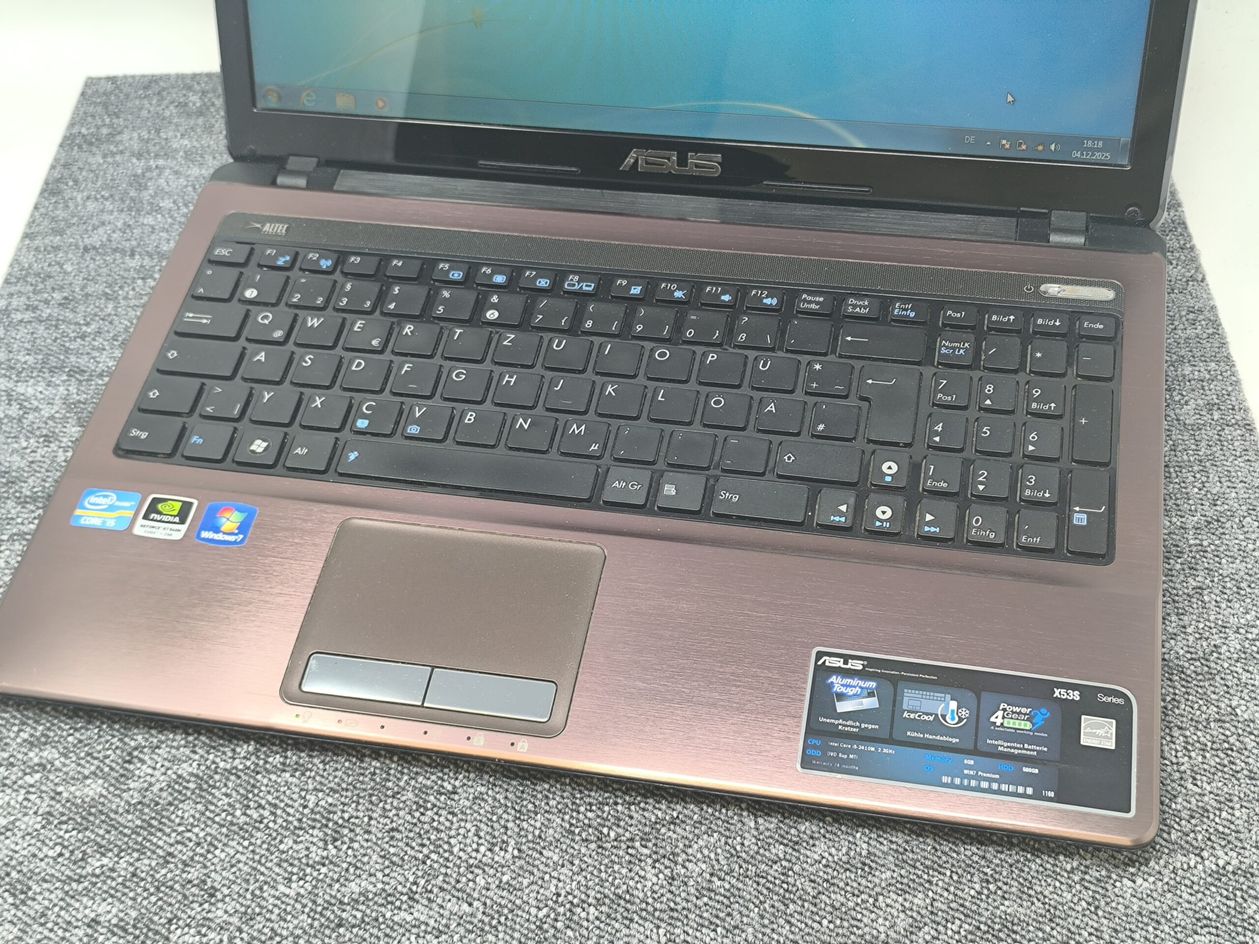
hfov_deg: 41.2
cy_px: 472
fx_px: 1673
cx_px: 630
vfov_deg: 31.5
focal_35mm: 46
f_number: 1.65
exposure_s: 1/100
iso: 320
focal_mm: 6.14
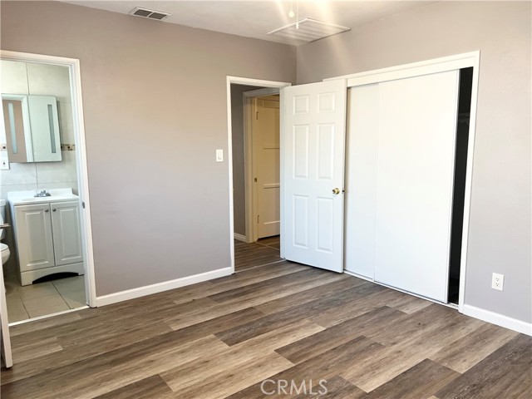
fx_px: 400
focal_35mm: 26
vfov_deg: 53.1
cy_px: 200
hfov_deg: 67.3
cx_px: 266
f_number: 1.5
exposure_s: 1/120
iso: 125
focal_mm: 5.7
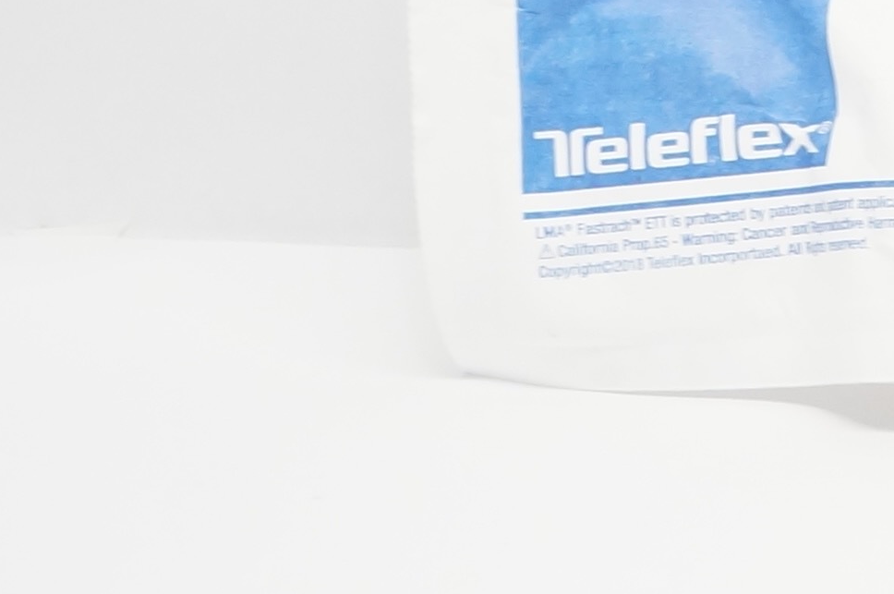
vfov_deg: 9.9
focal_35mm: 137
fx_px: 3398
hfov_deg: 12.9
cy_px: -92
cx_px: 1842
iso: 800
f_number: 6.3
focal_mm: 18
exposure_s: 1/60
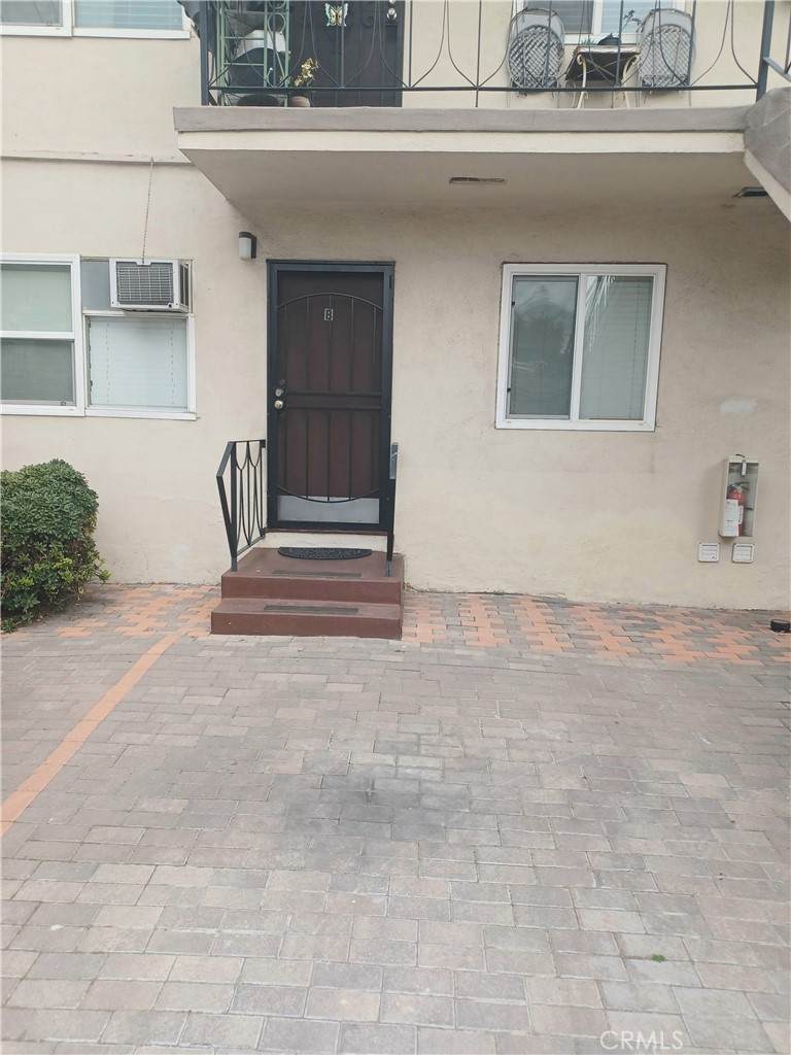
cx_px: 396
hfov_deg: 54.9
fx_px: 762
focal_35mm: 25
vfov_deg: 69.4
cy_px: 528
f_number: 1.8
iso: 50
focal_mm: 4.6
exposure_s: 1/101
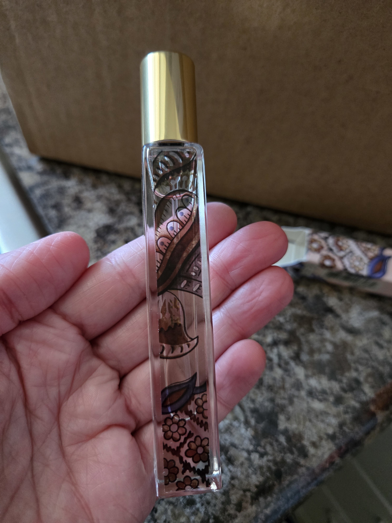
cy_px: 262
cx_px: 196
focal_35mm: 23
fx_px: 347
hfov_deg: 58.9
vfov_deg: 73.9
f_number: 1.8
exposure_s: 1/60
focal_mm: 5.4
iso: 800
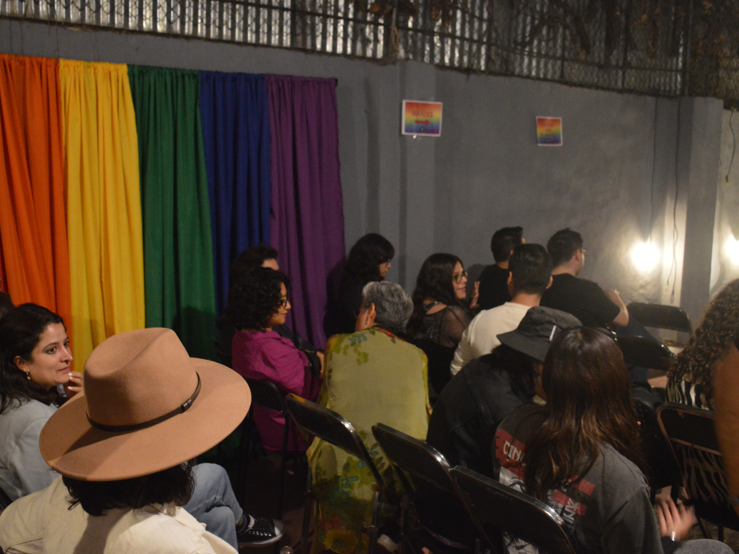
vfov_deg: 42.9
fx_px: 705
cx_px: 317
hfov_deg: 55.1
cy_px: 275
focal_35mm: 33
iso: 2800
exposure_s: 1/20
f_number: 3.8
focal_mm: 20
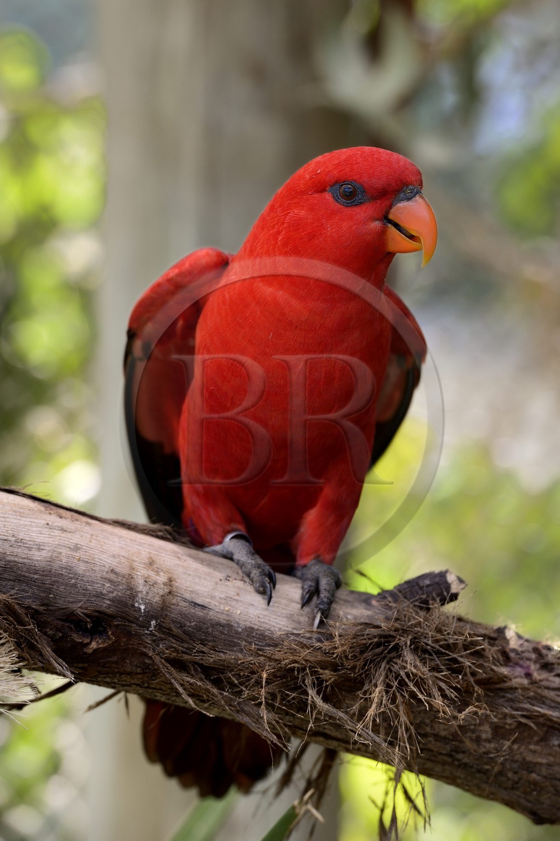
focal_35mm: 200
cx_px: 280
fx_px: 4668
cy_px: 420
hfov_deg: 6.9
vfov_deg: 10.3
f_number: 7.1
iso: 400
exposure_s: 1/80
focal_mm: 200
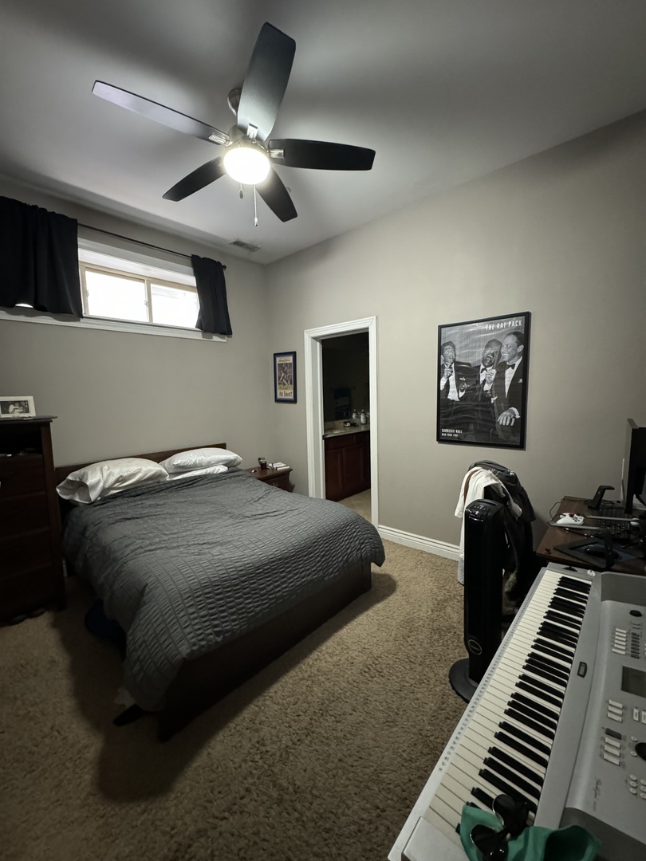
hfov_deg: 85.7
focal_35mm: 14
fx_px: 348
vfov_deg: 102.1
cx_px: 323
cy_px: 430
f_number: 2.2
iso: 1250
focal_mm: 2.22
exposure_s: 1/40
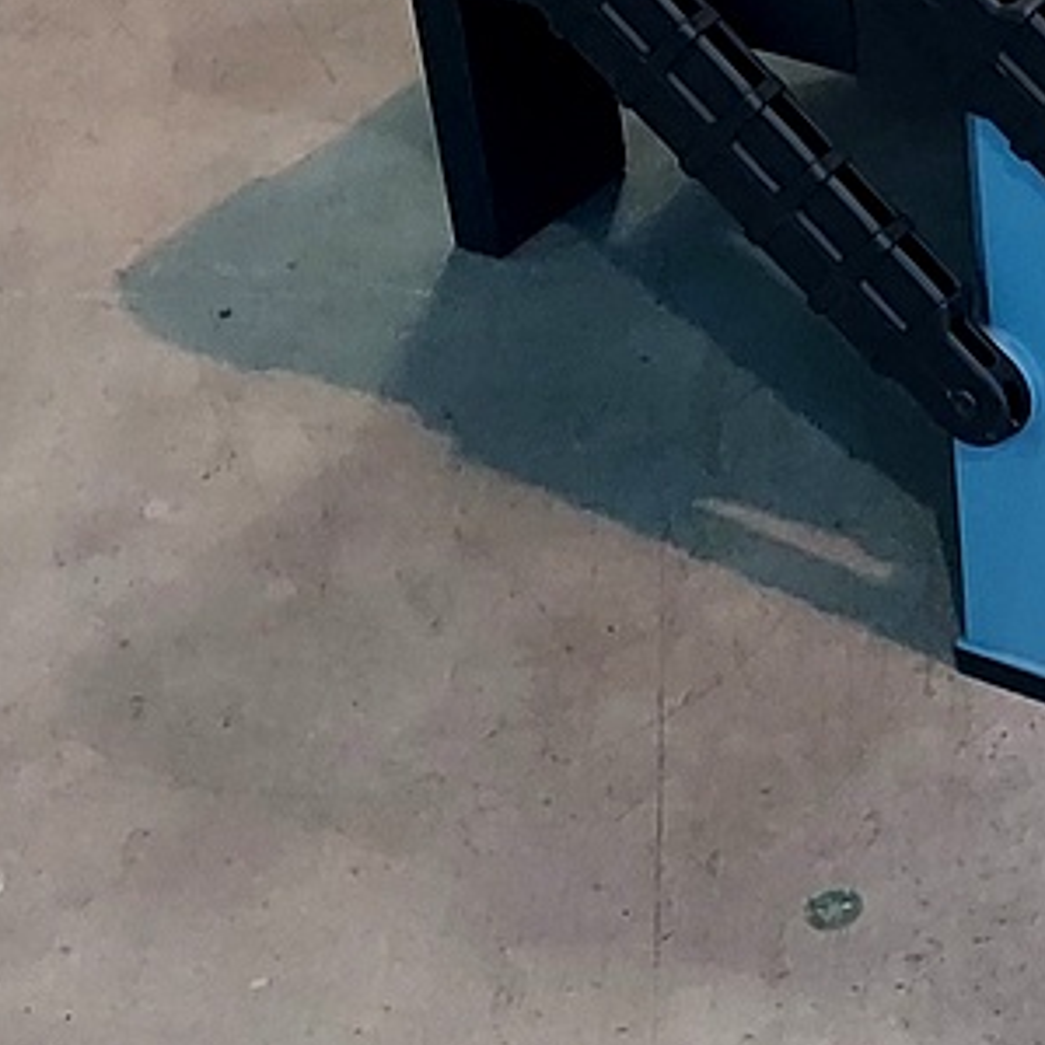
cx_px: 1388
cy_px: 61
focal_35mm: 57
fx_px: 1947
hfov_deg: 25.5
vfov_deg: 28.6
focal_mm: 4.6
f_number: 1.8
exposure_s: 1/33
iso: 400
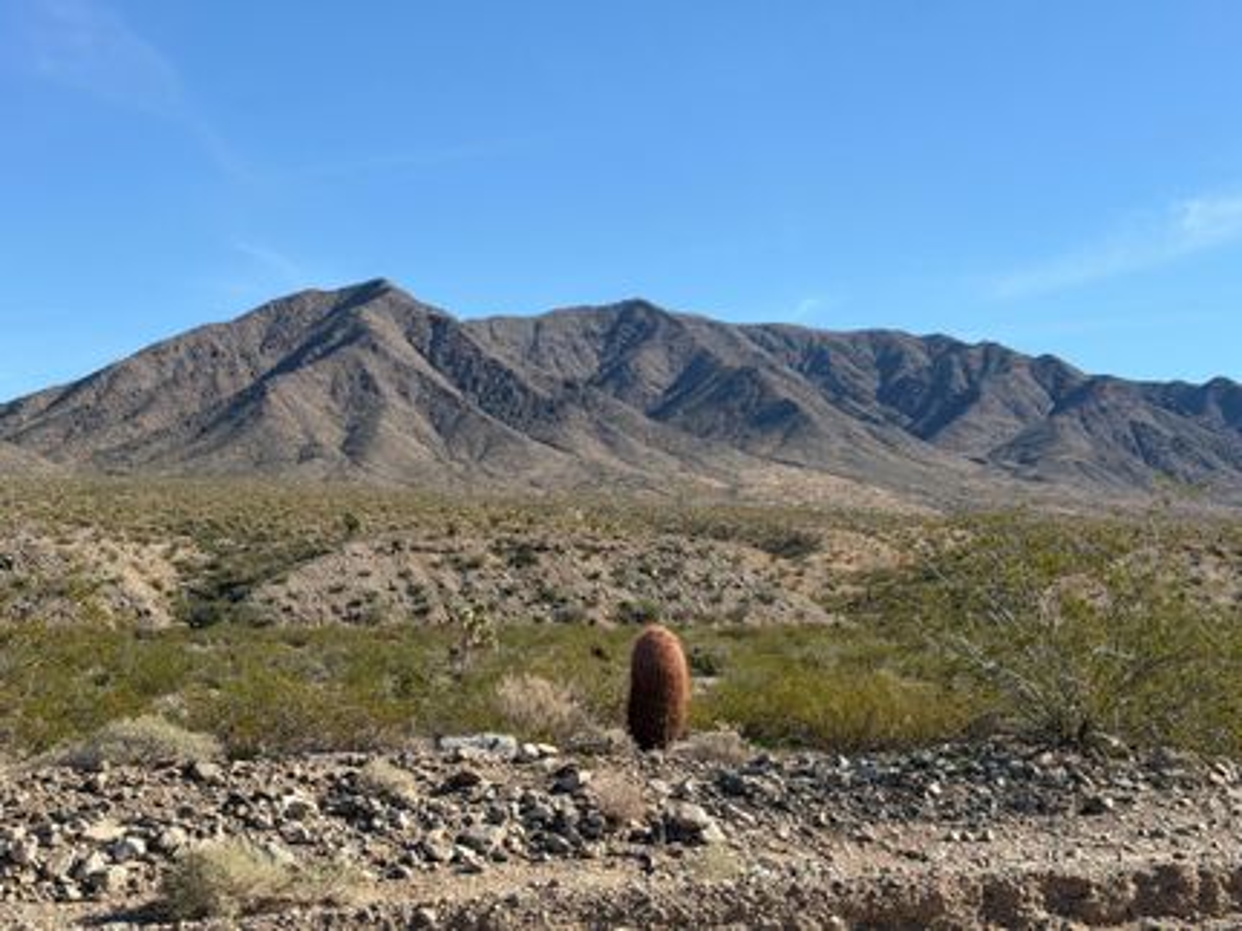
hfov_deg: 39.7
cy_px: 466
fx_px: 1722
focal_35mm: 48
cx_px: 621
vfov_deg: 30.3
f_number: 1.78
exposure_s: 1/4587
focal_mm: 6.76
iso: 80
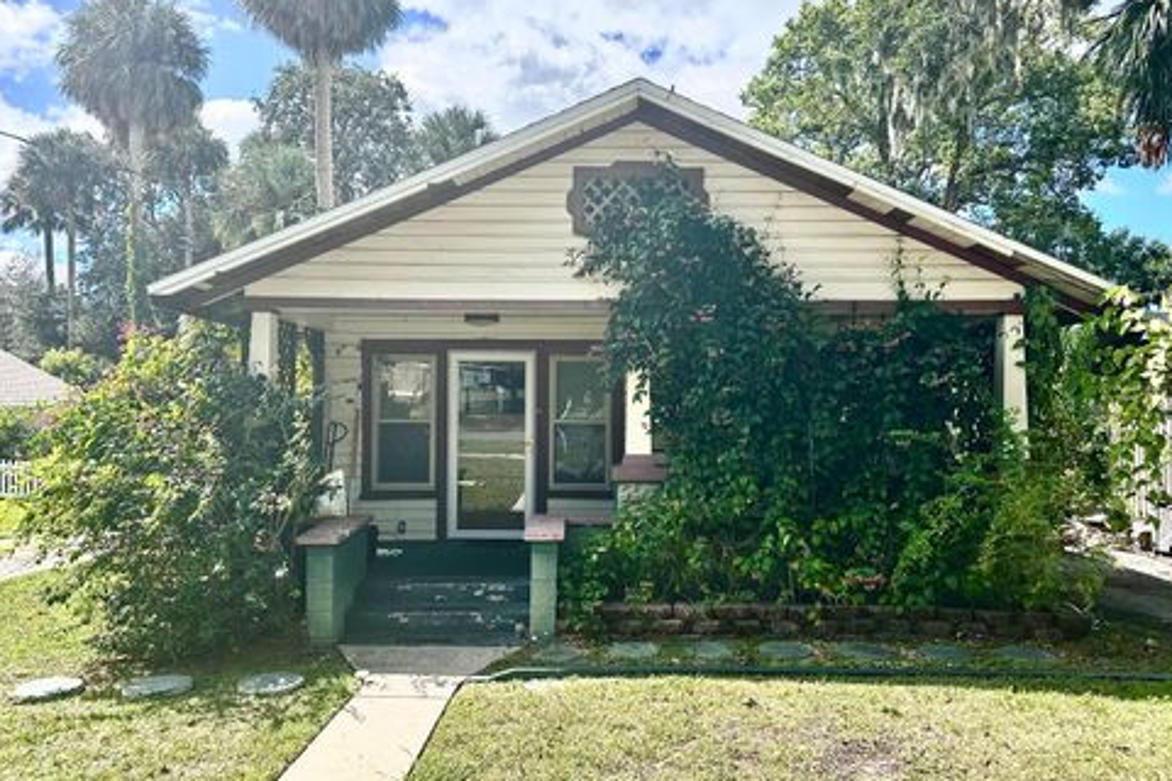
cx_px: 588
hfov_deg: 69.4
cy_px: 389
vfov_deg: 49.6
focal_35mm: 26
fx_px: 846
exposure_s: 1/2110
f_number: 1.78
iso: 80
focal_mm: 6.86
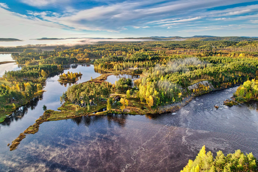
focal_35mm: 22
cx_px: 129
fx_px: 158
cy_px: 86
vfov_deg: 57.2
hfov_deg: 78.6
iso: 100
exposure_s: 1/640
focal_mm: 8.38
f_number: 2.8
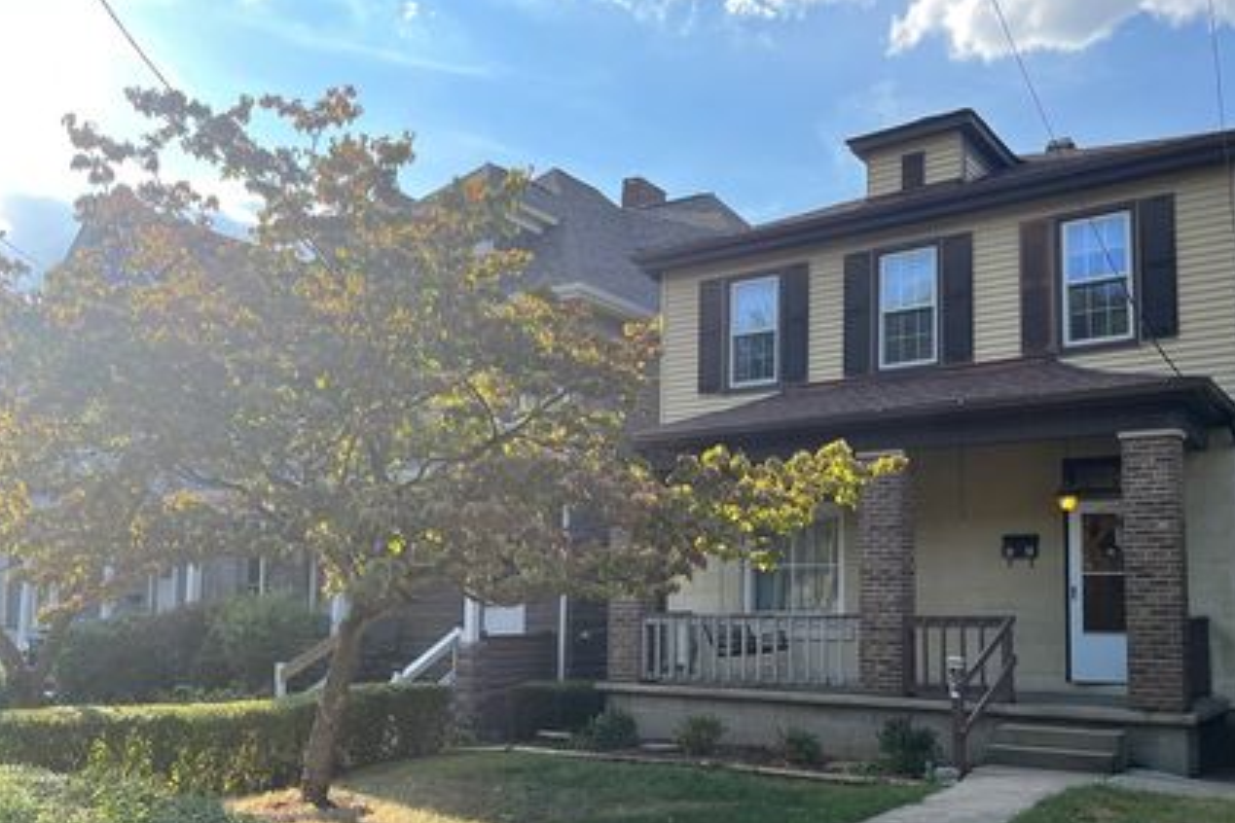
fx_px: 1098
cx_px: 721
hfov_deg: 58.4
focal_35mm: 32
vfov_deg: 40.8
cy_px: 515
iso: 50
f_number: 1.6
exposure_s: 1/1000
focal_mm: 5.1
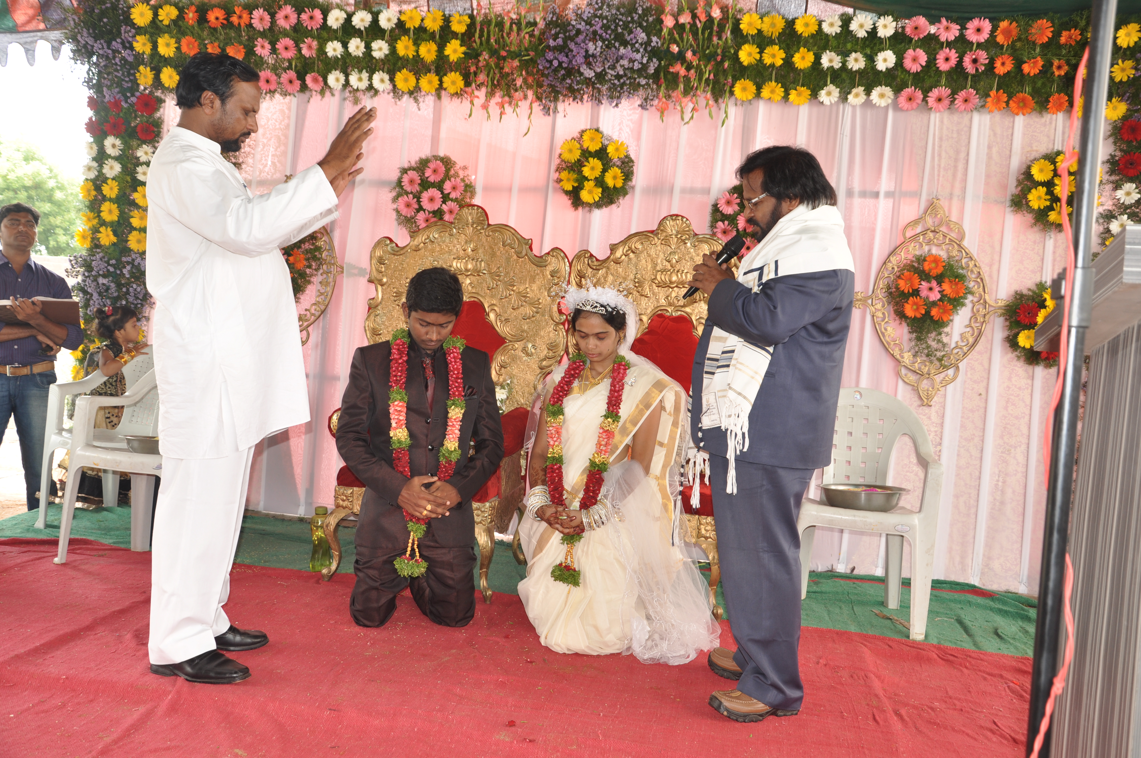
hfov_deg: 57.3
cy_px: 379
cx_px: 570
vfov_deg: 39.9
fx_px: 1045
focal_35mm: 33
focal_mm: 22
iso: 200
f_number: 5.6
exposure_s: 1/45
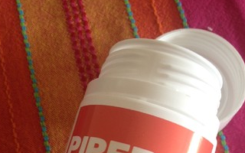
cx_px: 120
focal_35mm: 58
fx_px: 387
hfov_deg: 35.1
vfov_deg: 20.8
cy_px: 187
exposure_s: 1/40
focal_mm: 4.28
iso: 50
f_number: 2.4
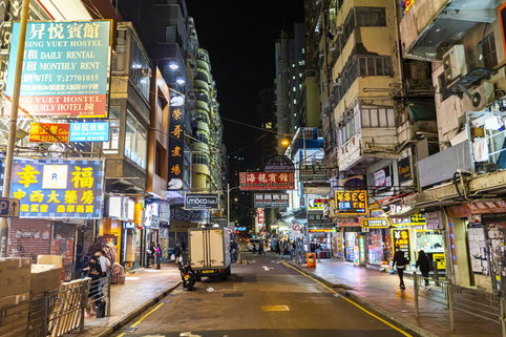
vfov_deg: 46.4
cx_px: 246
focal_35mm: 28
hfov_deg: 65.5
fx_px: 393
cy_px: 164
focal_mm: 18
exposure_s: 1/160
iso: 1600
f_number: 3.5
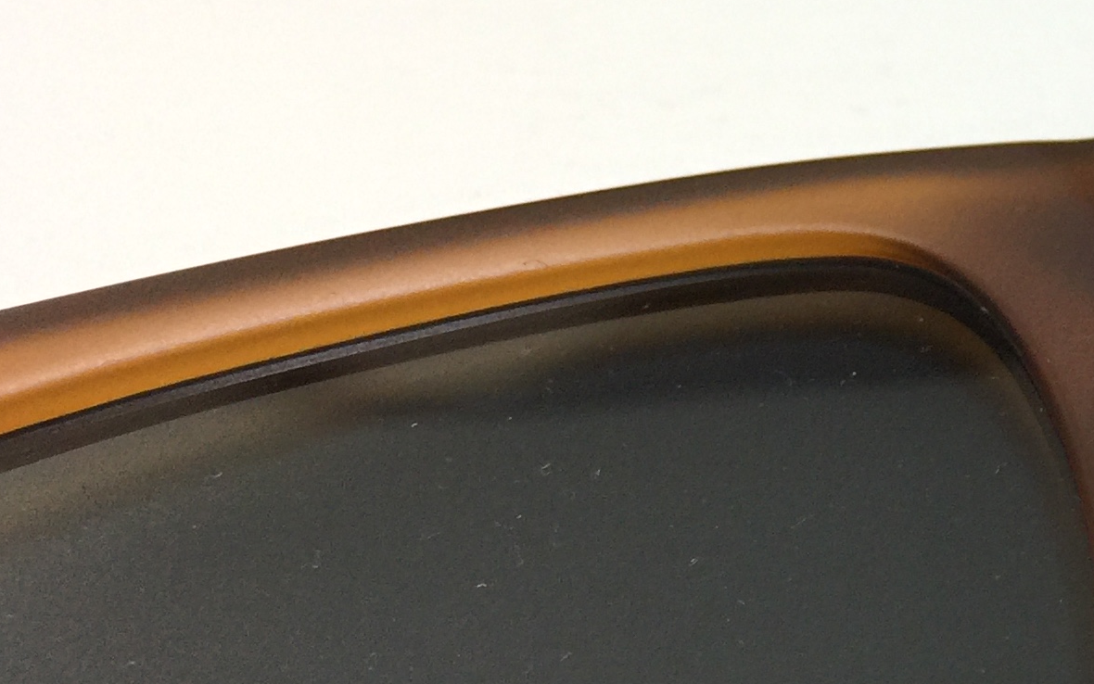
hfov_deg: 21.8
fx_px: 2535
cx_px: 1447
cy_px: -73
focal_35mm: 85
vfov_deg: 15.0
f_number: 2.2
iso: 32
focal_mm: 4.15
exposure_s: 1/33
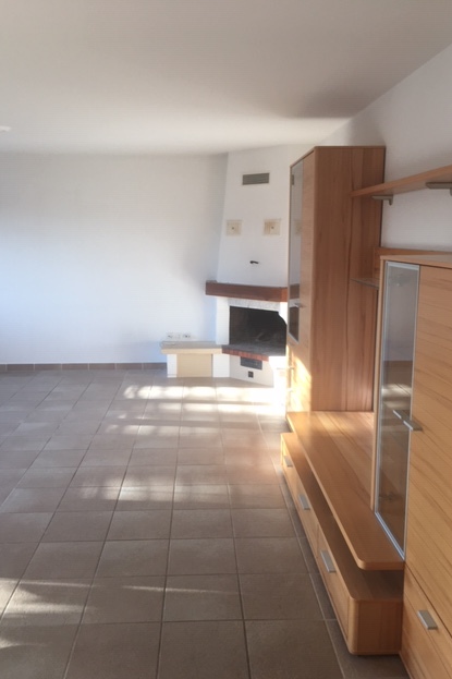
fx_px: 584
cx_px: 218
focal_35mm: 31
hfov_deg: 42.3
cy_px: 348
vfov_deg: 60.3
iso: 40
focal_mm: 4.15
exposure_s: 1/100
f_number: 2.2
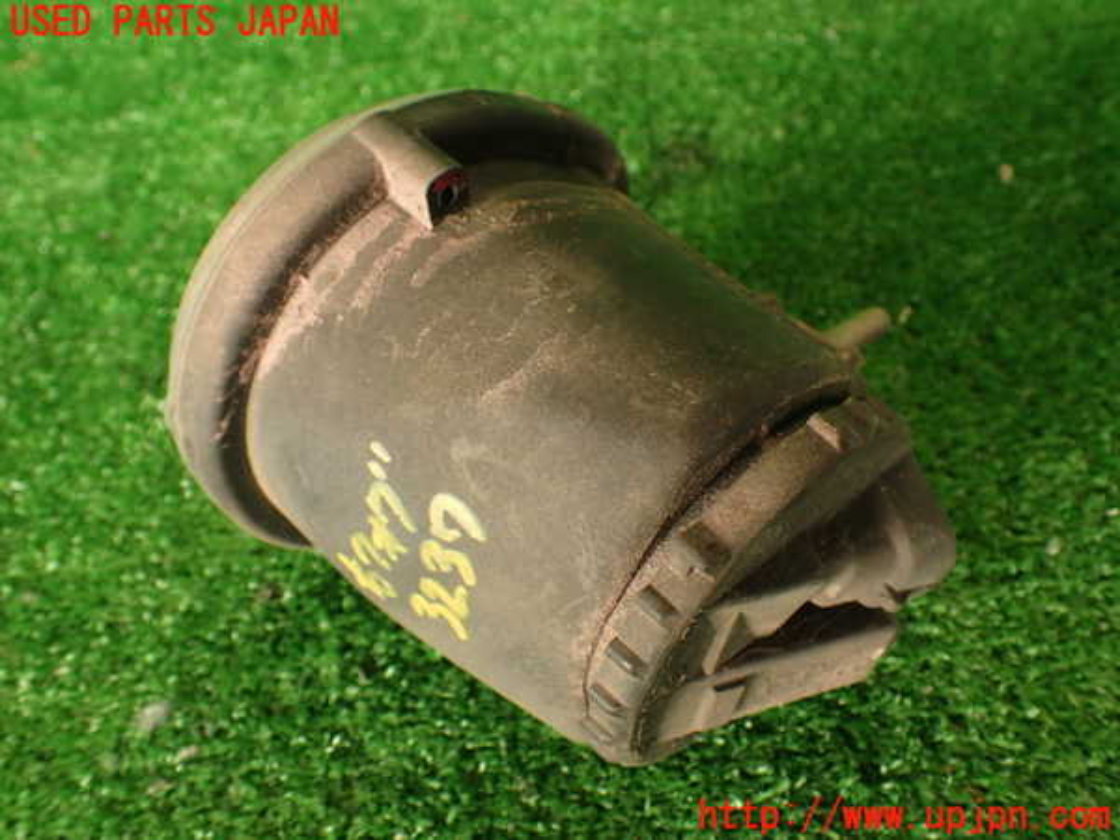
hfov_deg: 56.8
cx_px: 560
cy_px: 420
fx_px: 1035
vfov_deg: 44.2
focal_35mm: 32
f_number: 2.4
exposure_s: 1/60
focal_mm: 5.79
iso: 200
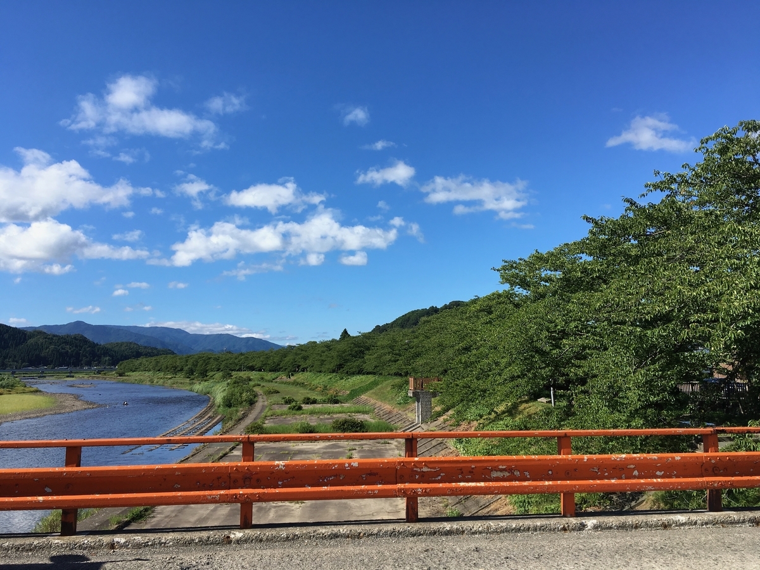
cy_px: 285
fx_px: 637
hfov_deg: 61.7
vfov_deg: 48.2
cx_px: 380
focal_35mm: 29
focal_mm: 4.15
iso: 25
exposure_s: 1/1425
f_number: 2.2
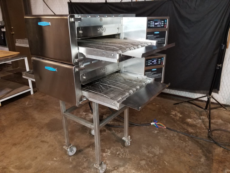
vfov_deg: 53.1
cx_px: 115
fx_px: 173
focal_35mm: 26
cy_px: 86
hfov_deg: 67.3
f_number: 1.7
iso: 160
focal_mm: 4.3
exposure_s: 1/20
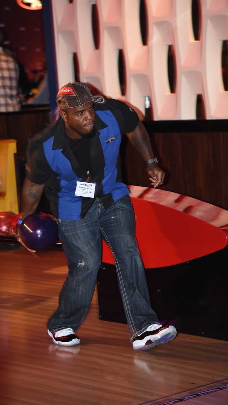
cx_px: 115
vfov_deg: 17.0
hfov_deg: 9.6
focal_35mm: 126
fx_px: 1354
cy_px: 202
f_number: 4
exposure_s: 1/30
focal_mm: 120
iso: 1600
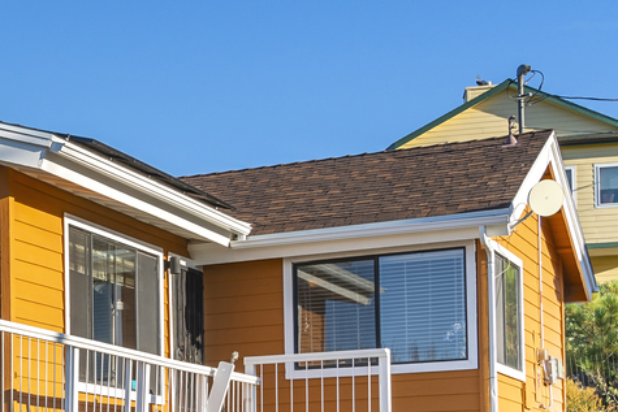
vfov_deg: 13.2
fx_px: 1734
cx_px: -256
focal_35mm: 101
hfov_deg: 18.3
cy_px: 480
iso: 250
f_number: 9
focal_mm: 32
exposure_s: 1/800
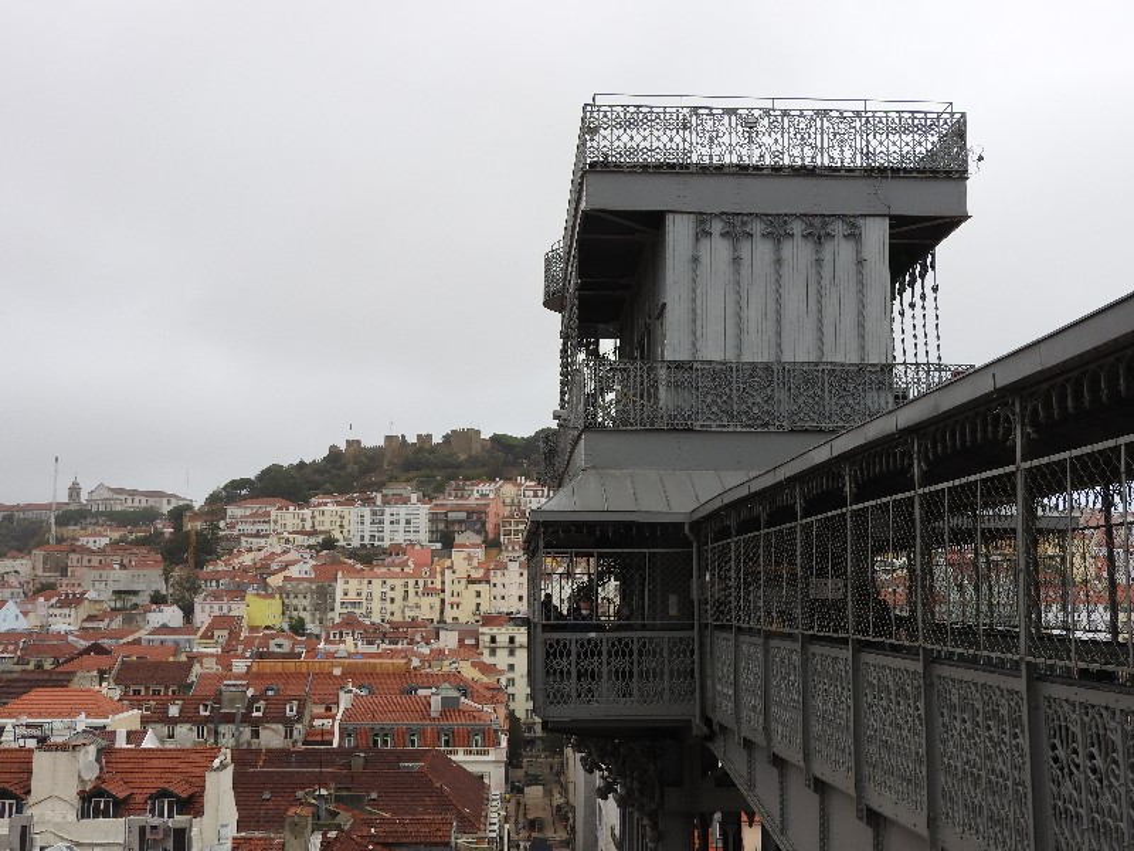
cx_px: 567
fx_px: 1310
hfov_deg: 46.8
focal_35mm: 40
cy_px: 426
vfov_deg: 36.0
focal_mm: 7.2
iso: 100
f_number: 3.8
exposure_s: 1/250
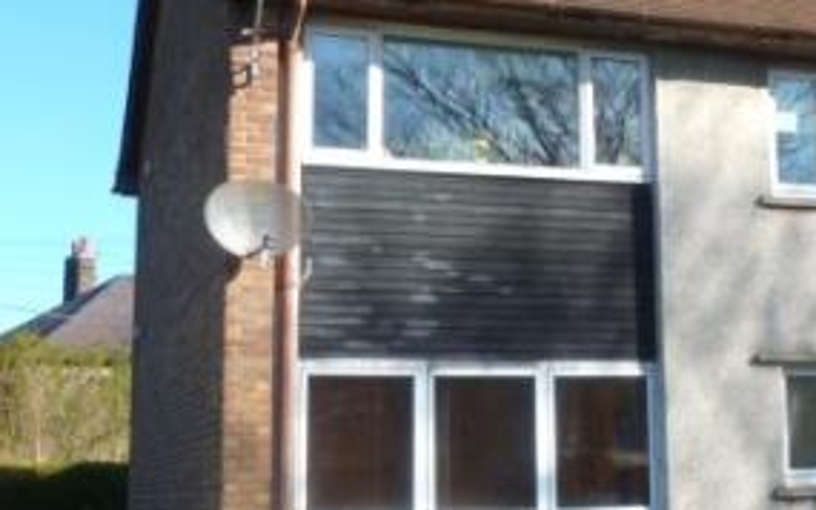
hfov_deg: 30.7
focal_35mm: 65
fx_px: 1445
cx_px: 669
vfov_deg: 20.0
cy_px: 191
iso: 100
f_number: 3.5
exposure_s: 1/400
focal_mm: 5.4
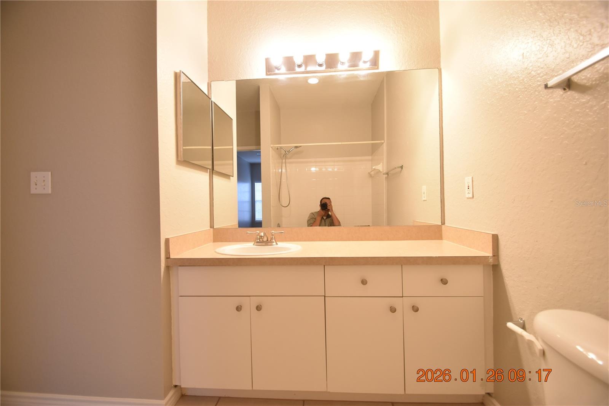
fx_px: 254
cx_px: 304
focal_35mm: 15
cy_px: 203
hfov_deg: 100.4
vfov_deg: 77.3
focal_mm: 10
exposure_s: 1/45
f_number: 3.5
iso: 800
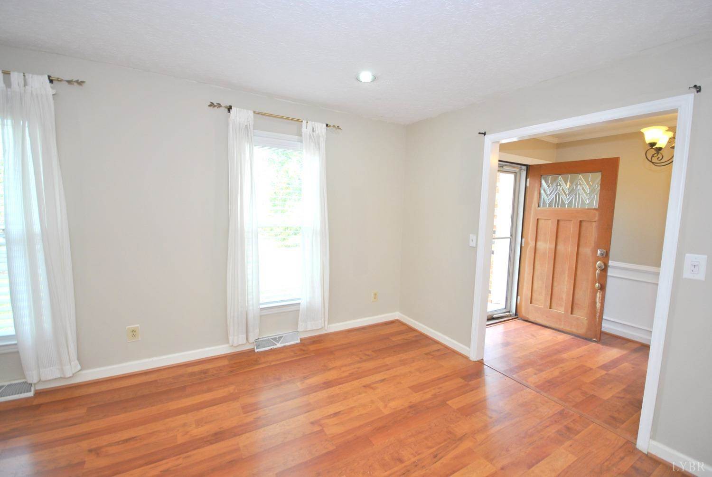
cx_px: 356
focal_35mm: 15
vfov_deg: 77.5
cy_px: 238
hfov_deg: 100.3
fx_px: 297
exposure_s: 1/60
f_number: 4
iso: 200
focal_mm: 10
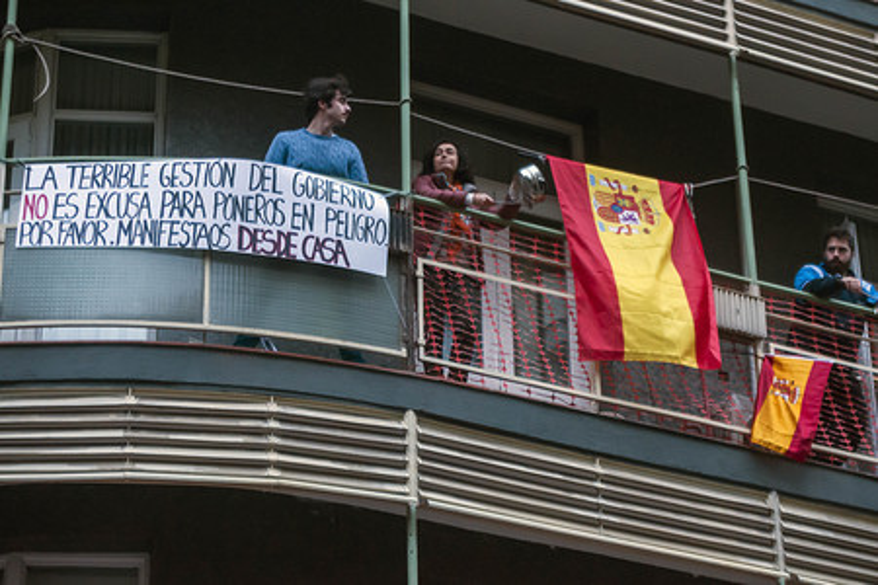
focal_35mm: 105
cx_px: 439
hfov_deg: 19.5
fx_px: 2561
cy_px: 292
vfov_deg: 13.0
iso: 800
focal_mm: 70
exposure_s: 1/200
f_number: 2.8
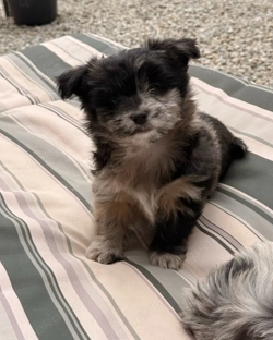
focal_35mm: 60
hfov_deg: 25.4
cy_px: 165
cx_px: 156
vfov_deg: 31.4
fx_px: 605
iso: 80
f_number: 1.78
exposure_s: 1/1149
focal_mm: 6.76
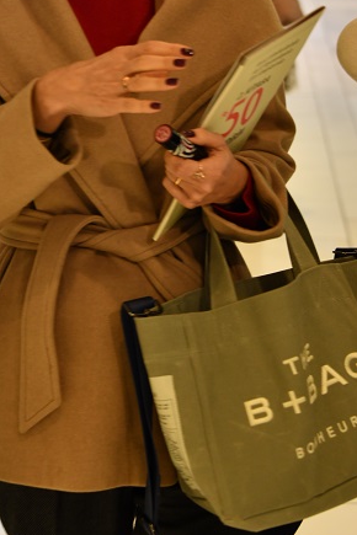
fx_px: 1919
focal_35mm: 129
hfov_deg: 10.6
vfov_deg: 15.7
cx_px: 120
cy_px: 76
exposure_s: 1/80
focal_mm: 68
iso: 720
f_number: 4.8
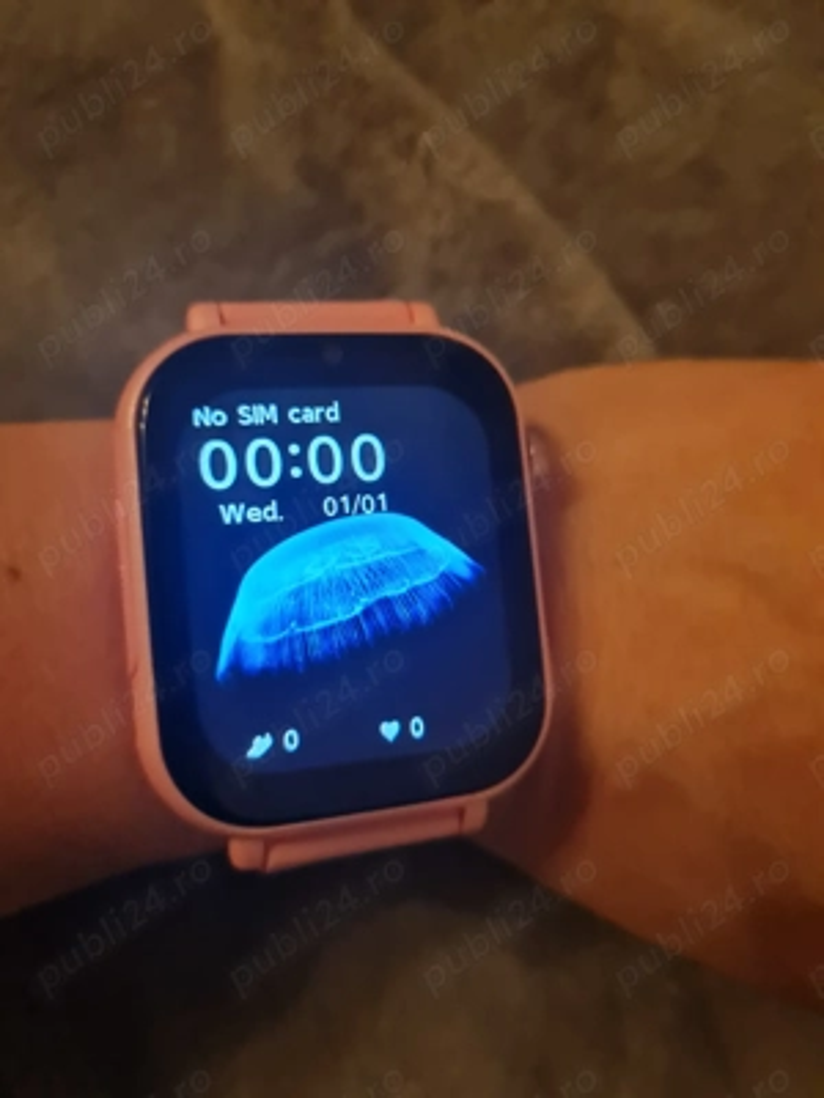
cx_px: 412
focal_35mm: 26
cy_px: 549
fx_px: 825
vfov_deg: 67.3
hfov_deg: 53.1
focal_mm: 5.4
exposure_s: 1/33
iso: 500
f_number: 1.8
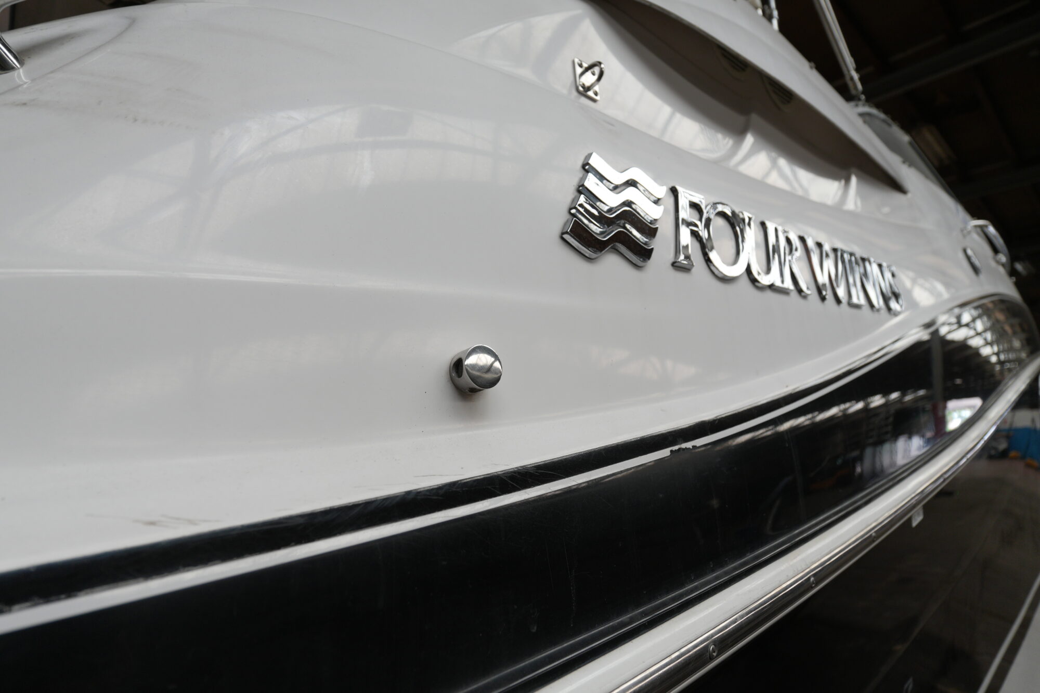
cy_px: 346
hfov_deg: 81.2
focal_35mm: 21
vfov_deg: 59.5
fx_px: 607
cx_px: 520
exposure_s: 1/30
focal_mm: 14
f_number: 4
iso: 200
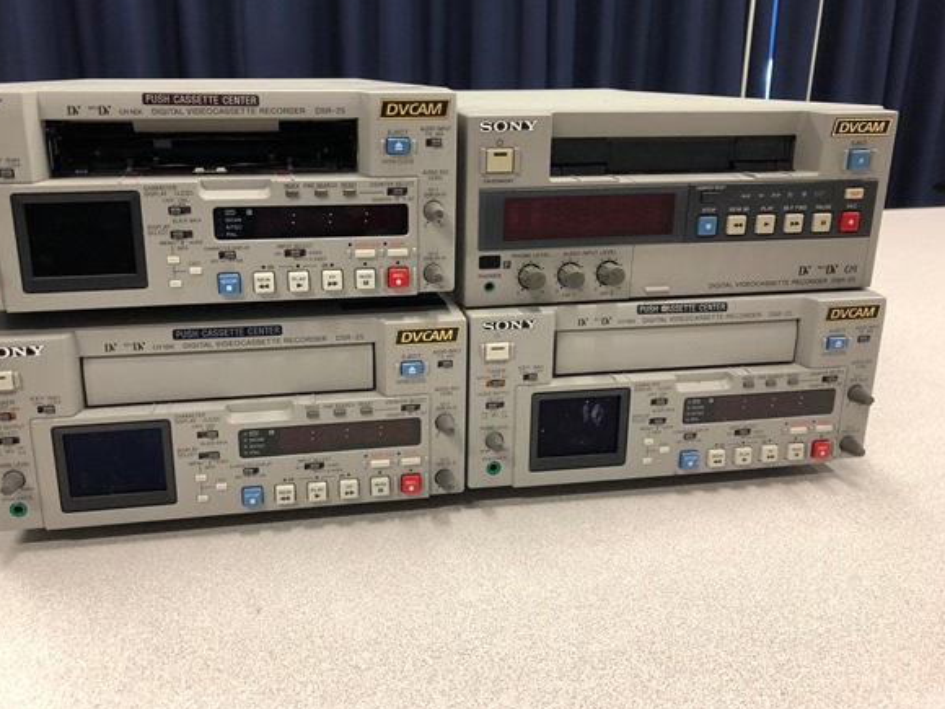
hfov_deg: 56.7
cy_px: 339
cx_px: 427
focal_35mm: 32
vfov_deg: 44.1
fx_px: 874
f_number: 1.8
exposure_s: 1/17
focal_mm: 3.99
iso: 40
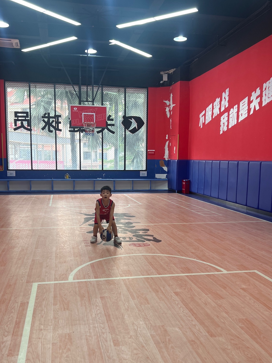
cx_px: 138
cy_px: 195
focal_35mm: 35
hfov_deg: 40.7
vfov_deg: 52.6
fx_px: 367
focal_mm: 5.7
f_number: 1.5
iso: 64
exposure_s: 1/100
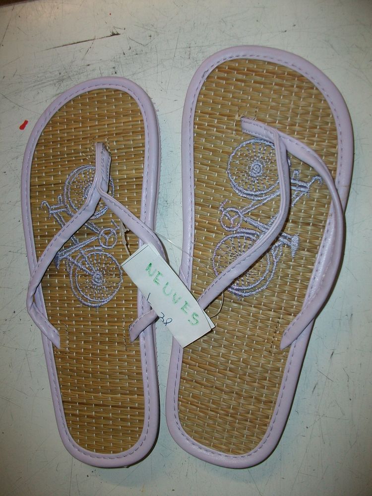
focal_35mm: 32
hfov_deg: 44.2
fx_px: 459
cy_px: 248
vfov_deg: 56.8
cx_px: 186
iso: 125
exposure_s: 1/40
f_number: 2.9
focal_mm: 5.7
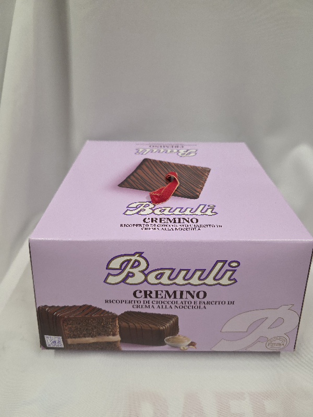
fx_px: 277
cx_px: 156
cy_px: 208
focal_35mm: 23
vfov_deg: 73.9
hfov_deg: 58.9
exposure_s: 1/101
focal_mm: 6.3
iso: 400
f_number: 1.7
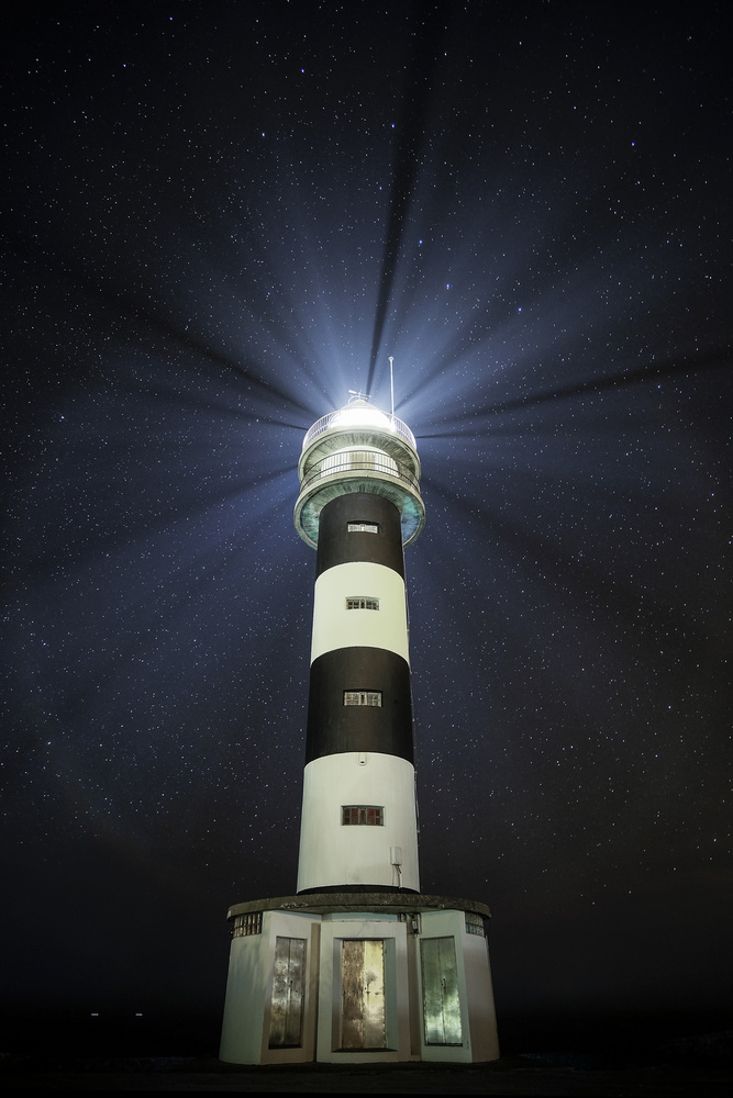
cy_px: 549
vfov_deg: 90.0
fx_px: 550
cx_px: 366
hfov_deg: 67.4
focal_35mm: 18
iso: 1000
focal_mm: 12
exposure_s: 30
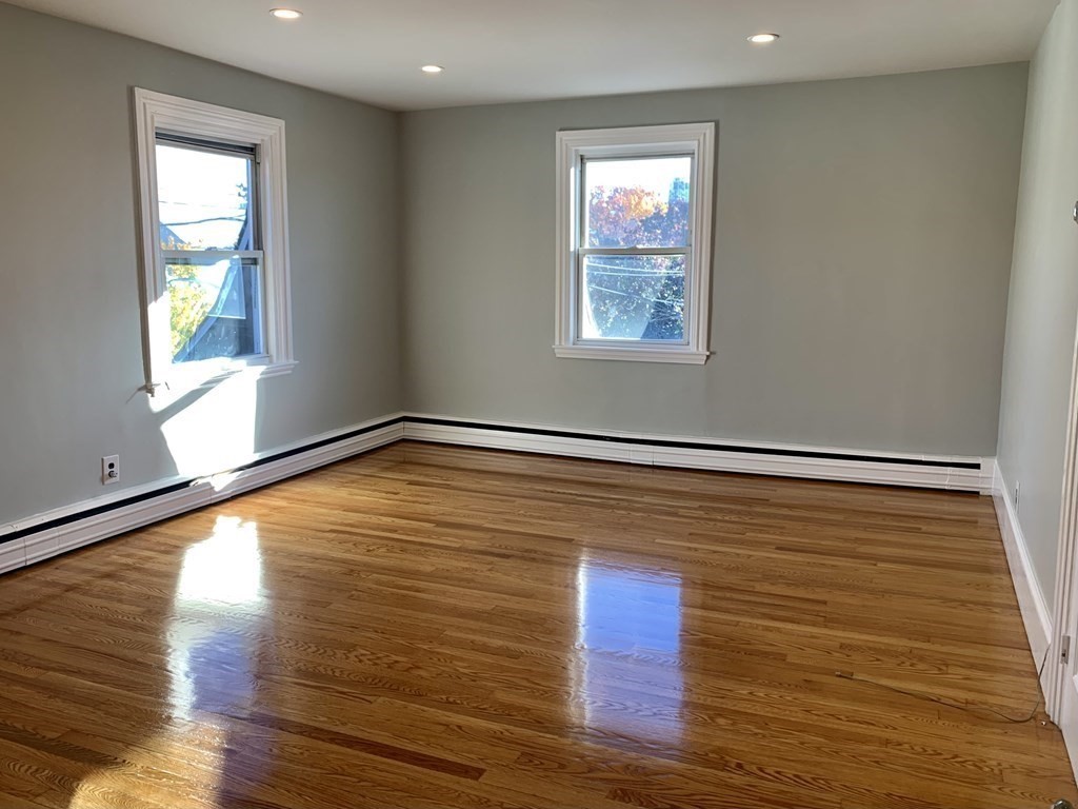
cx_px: 539
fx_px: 810
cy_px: 404
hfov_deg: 67.3
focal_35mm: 26
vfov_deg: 53.1
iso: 32
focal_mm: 4.25
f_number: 1.8
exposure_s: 1/120
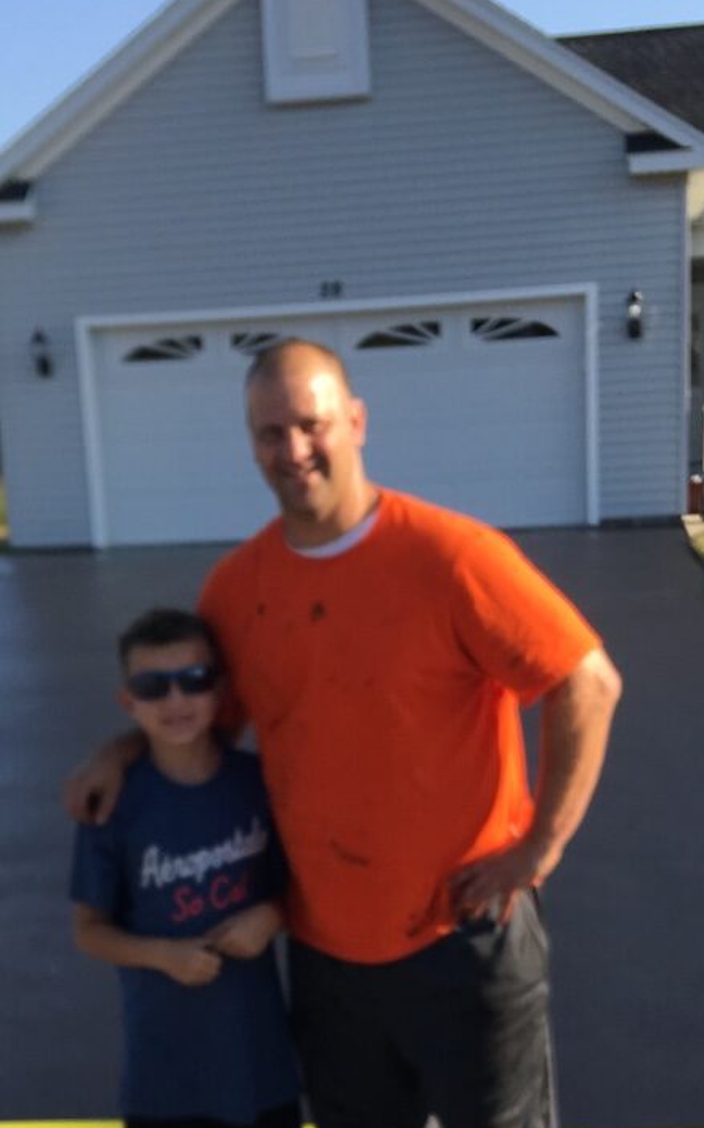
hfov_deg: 20.6
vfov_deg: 31.2
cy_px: 985
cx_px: 301
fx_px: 1935
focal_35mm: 63
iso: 25
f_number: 2.2
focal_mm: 4.15
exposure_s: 1/746
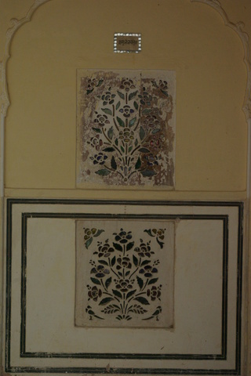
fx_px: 863
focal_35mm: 82
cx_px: 126
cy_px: 188
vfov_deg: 24.6
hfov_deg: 16.6
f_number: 8
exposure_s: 1/125
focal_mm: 55
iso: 800
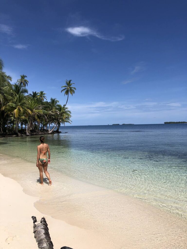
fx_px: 202
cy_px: 124
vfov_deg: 63.4
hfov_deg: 49.7
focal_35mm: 28
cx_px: 94
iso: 25
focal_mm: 3.99
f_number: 1.8
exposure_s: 1/4049
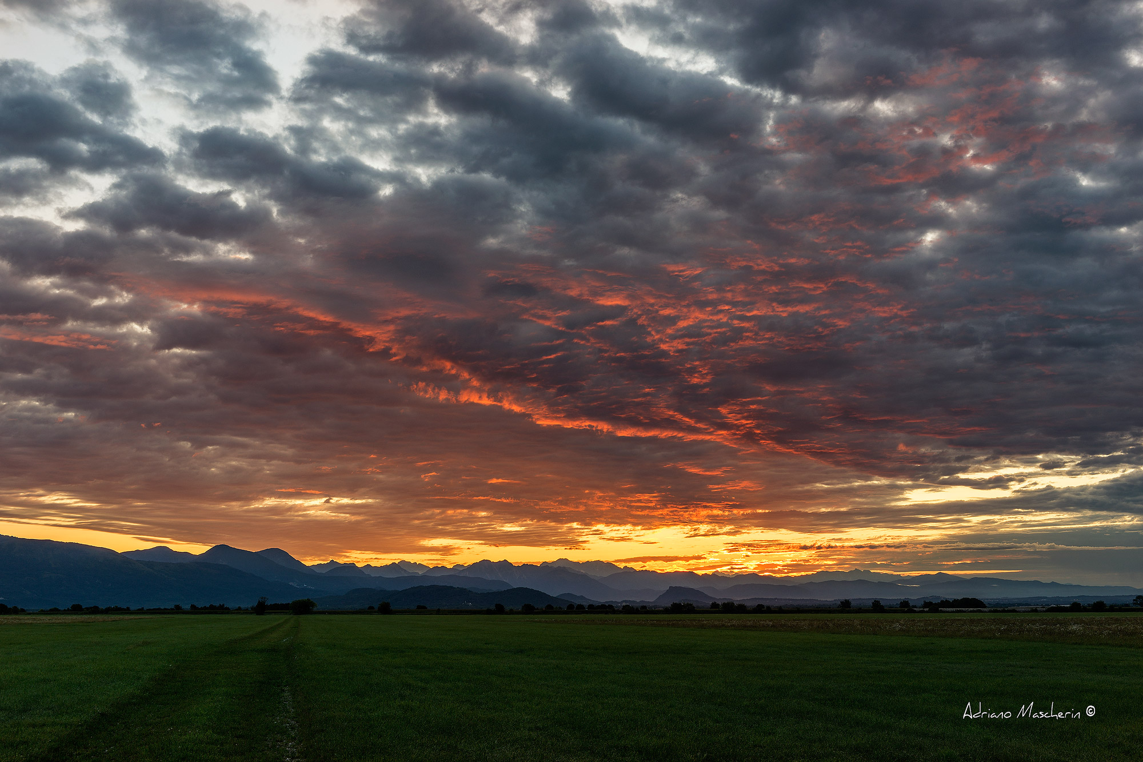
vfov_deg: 35.0
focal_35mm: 38
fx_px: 1206
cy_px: 381
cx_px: 572
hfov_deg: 50.7
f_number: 13
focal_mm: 38
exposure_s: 1/6
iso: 100
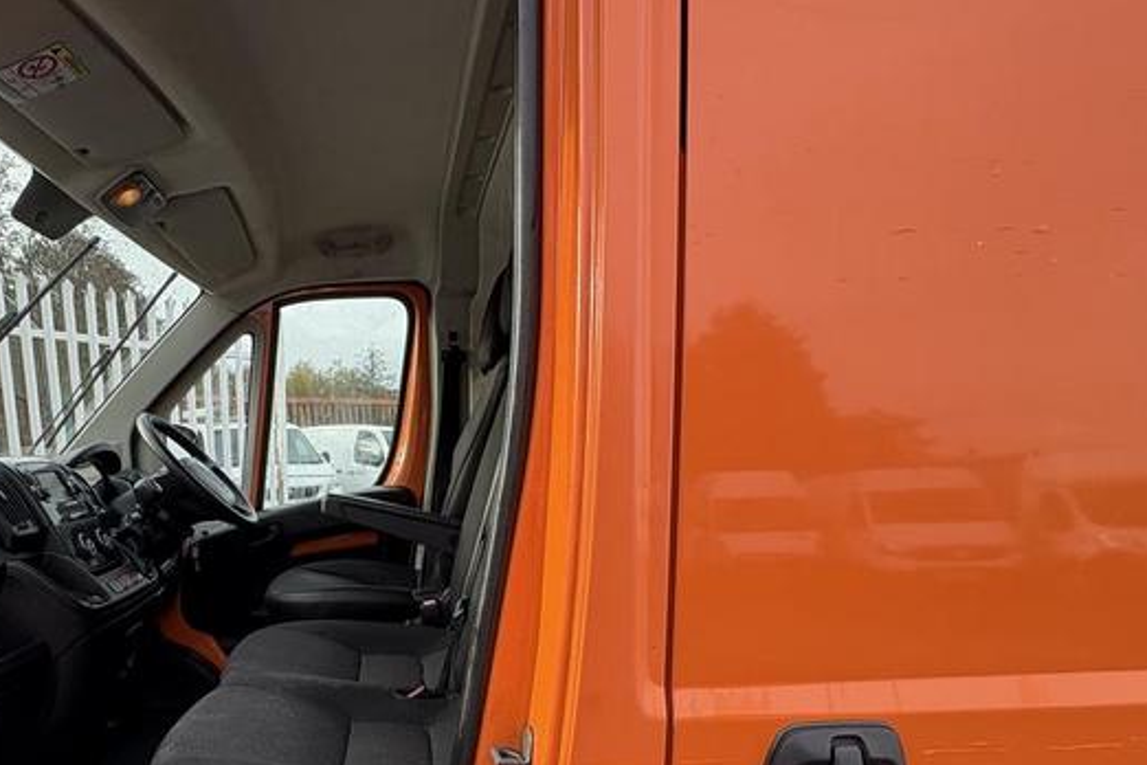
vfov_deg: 48.0
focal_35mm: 25
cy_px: 629
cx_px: 424
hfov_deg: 70.3
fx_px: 796
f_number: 2.2
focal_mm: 2.22
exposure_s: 1/129
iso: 40
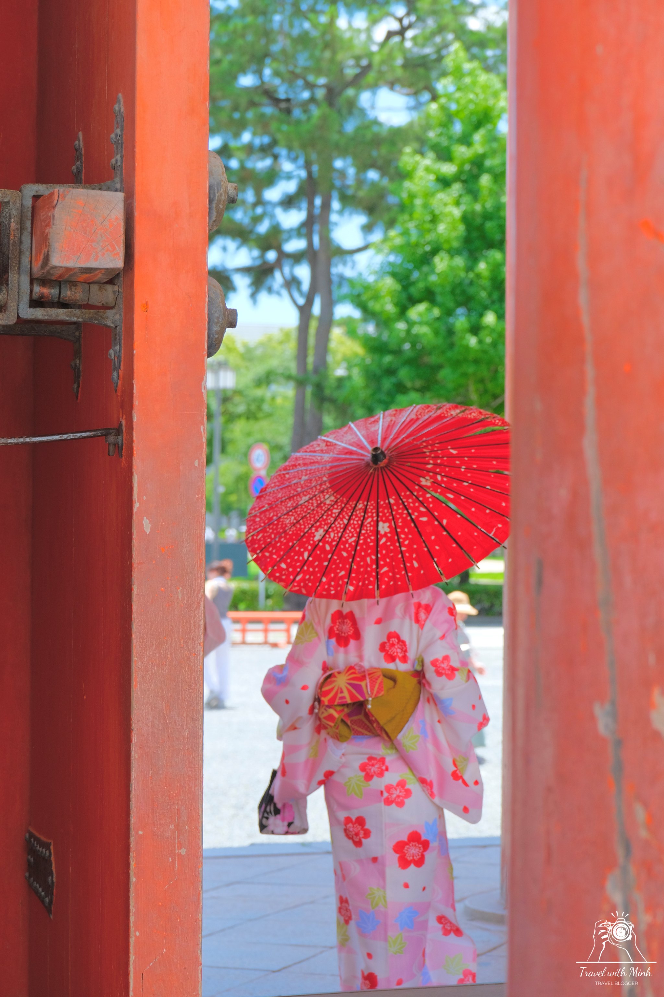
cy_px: 498
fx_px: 2905
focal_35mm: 105
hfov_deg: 13.0
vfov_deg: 19.5
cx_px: 332
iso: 800
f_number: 5.6
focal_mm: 70
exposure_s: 1/640
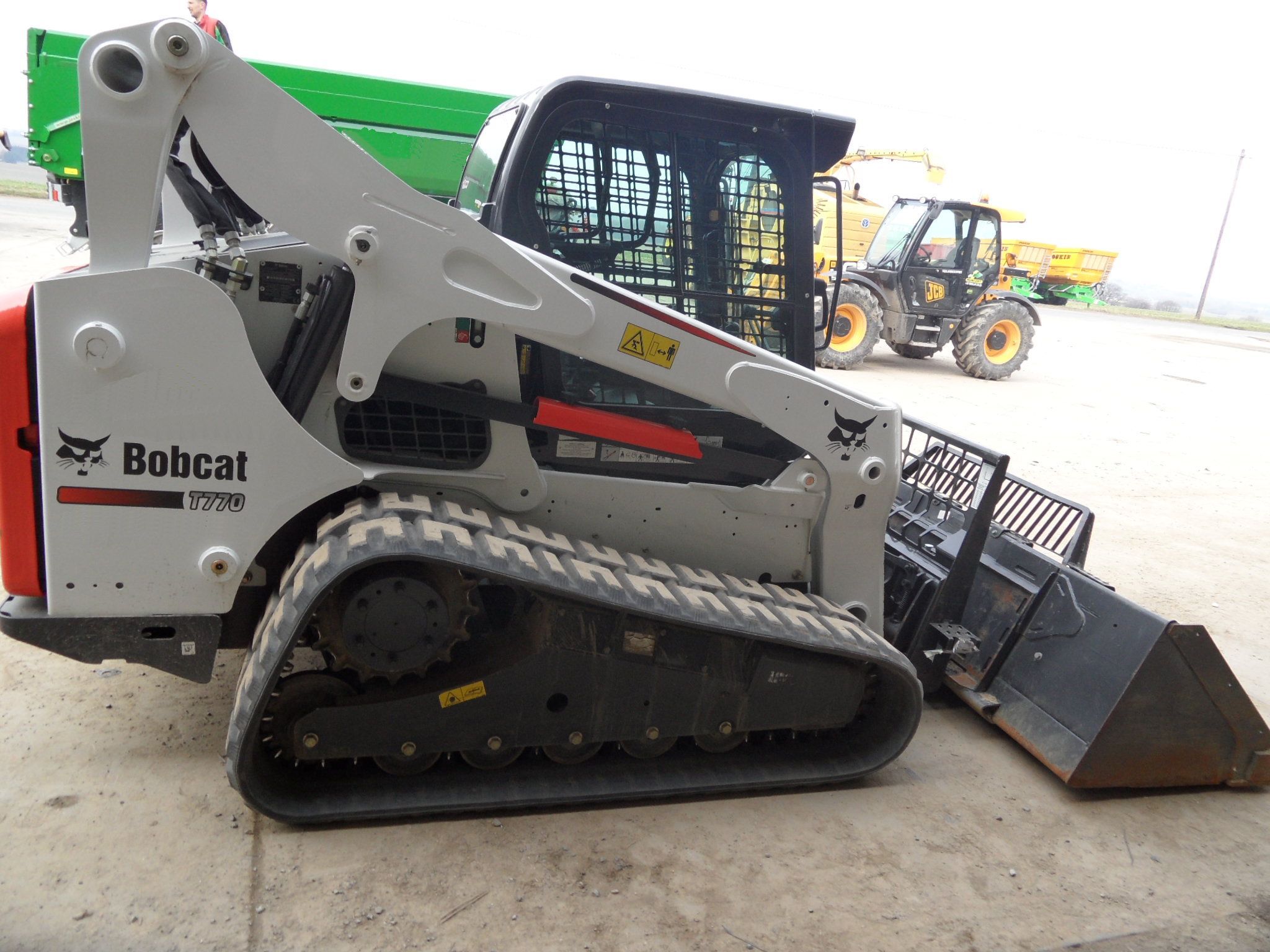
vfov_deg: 56.8
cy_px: 476
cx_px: 635
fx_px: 881
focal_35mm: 24
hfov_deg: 71.6
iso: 80
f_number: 3.2
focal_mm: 3.9
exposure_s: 1/180
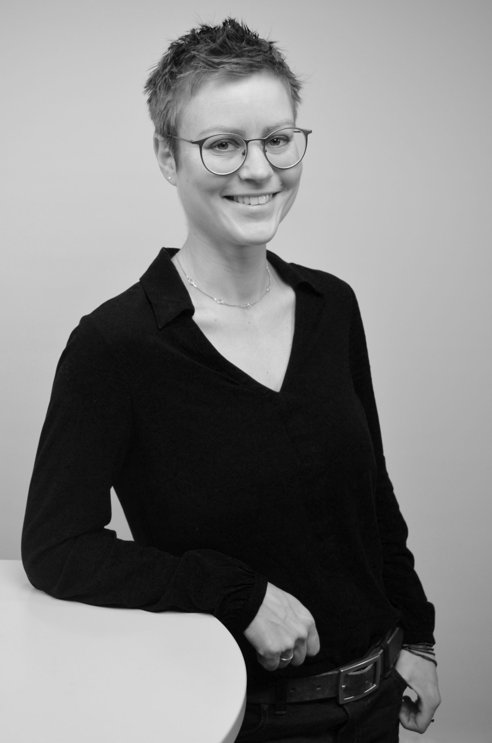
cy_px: 372
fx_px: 865
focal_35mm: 42
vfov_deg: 46.5
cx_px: 246
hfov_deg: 31.8
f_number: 5
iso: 400
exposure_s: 1/100
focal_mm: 28
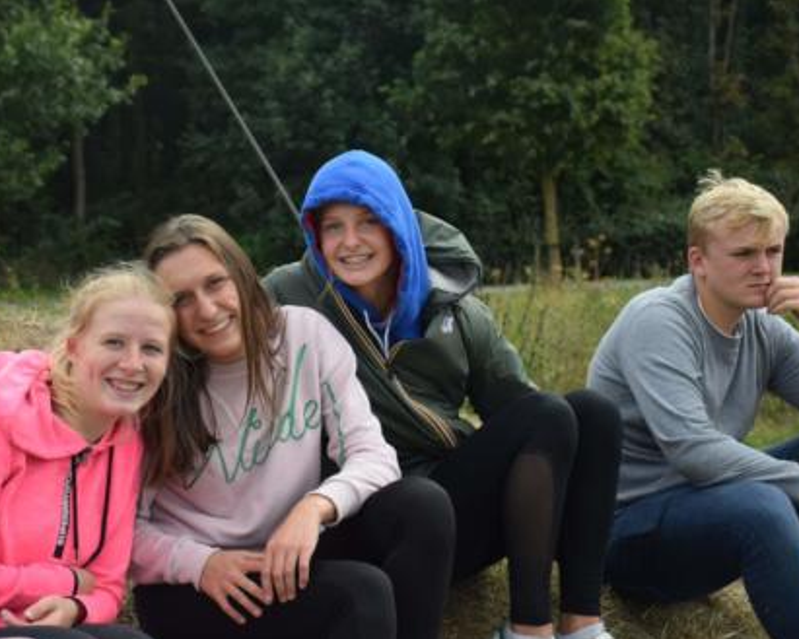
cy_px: 320
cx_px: 369
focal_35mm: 72
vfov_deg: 21.3
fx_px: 1703
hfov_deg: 26.4
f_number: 4.5
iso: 400
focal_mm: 42
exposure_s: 1/1250
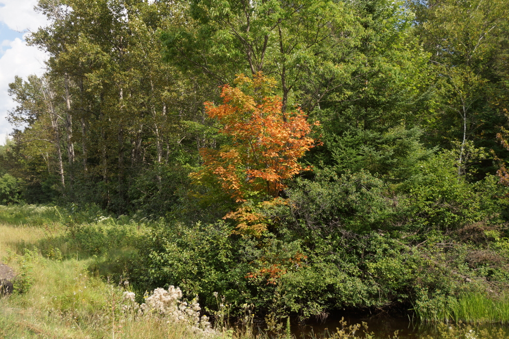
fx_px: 757
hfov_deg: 37.2
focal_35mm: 54
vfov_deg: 25.3
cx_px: 259
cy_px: 170
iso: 100
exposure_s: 1/100
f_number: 5.6
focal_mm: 35
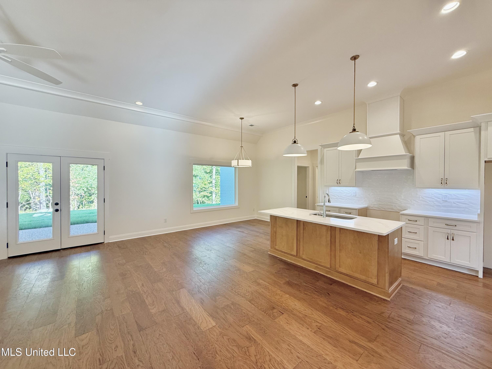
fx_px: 199
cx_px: 246
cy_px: 184
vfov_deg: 85.7
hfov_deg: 102.1
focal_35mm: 14
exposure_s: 1/120
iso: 100
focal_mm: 2.22
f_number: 2.2
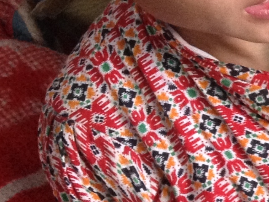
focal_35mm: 179
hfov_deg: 9.8
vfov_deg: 8.2
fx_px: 1392
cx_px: 639
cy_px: 224
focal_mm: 4.28
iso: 200
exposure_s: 1/20
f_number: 2.4
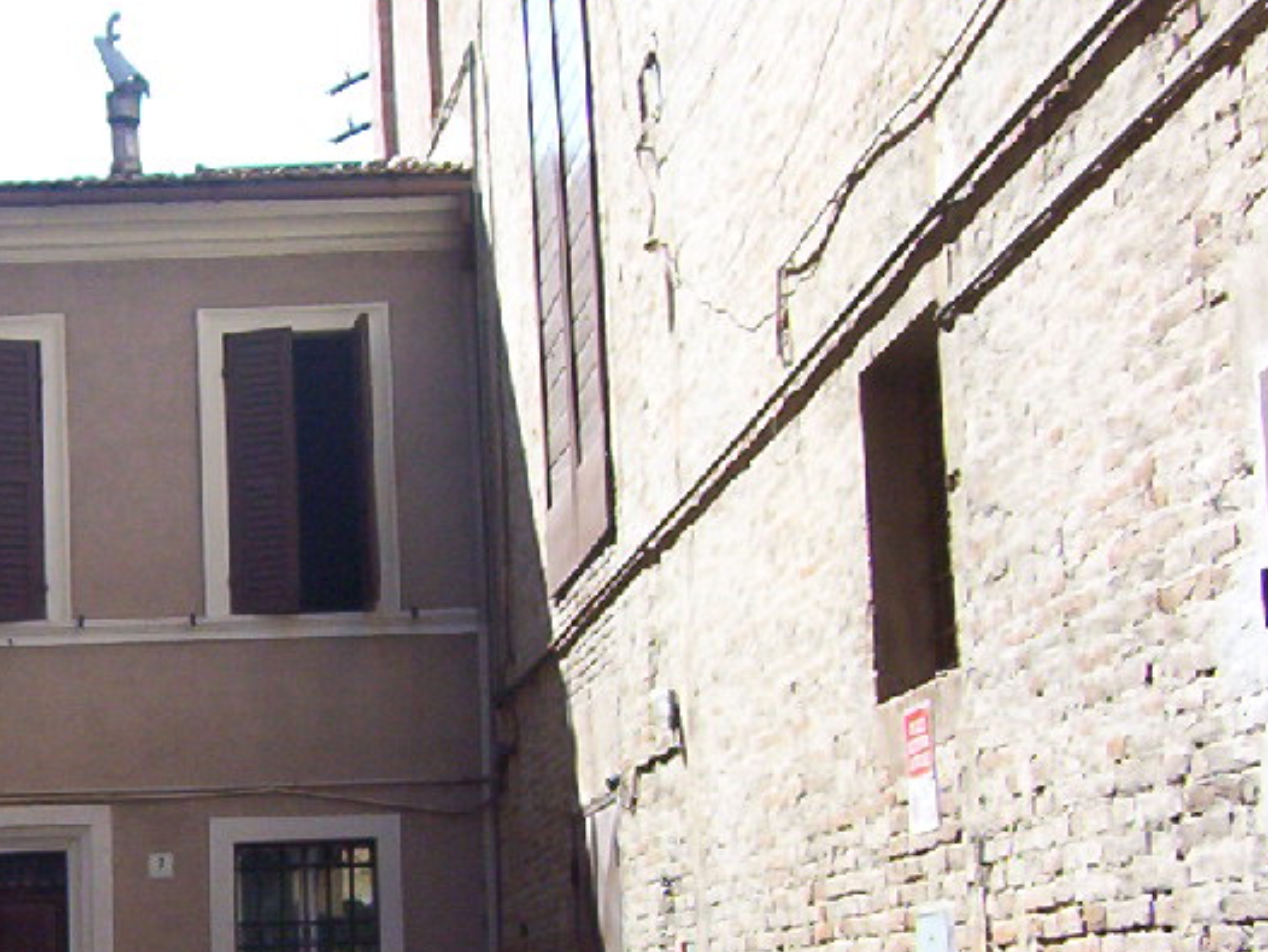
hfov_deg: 23.1
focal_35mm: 81
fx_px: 2968
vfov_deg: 18.2
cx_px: -12
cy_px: 571
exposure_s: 1/771
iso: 100
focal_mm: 5.54
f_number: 2.76
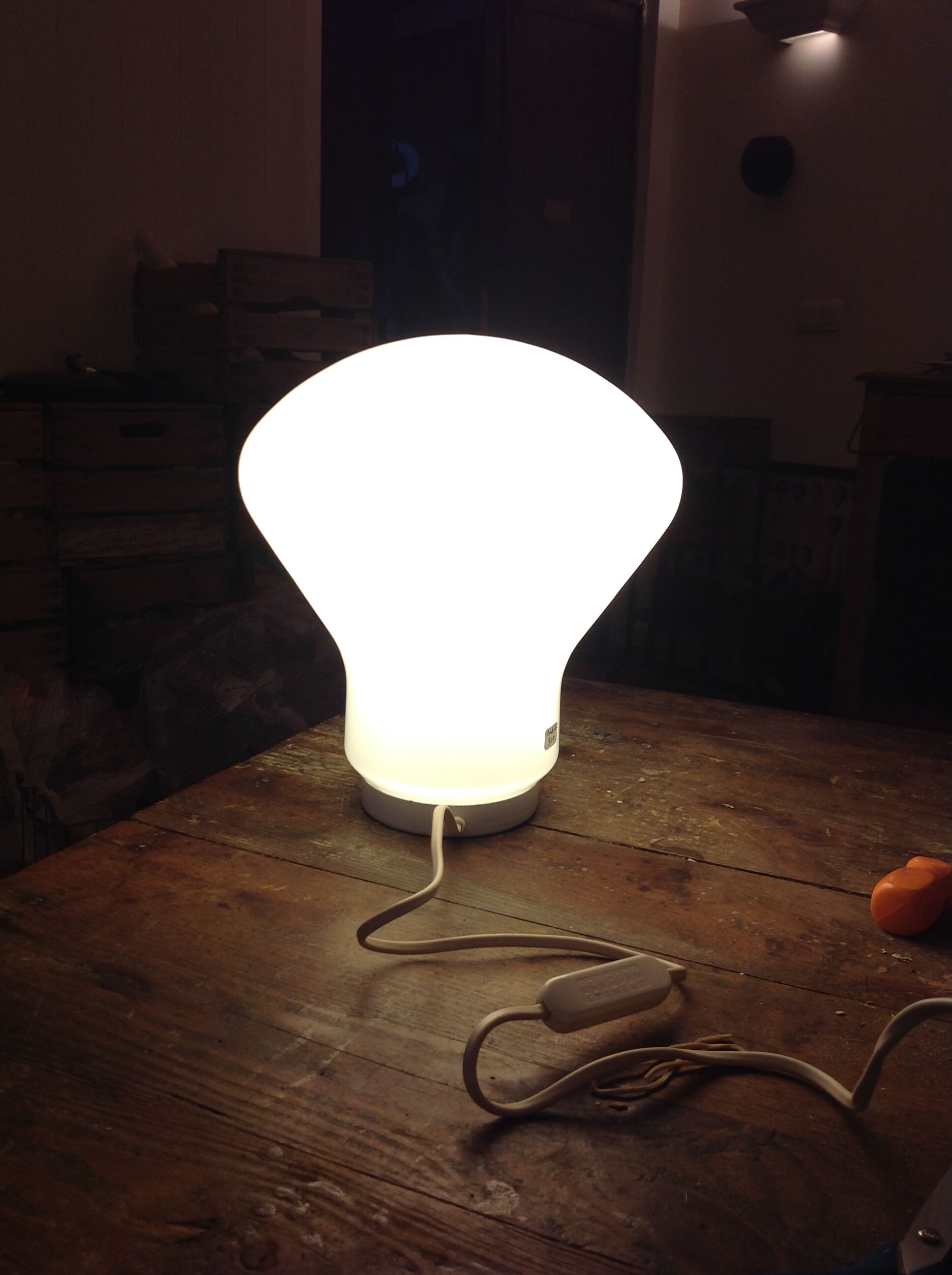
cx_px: 476
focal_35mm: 35
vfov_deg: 52.7
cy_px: 638
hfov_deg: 40.6
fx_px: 1287
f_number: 2.4
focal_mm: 4.28
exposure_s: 1/60
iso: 50
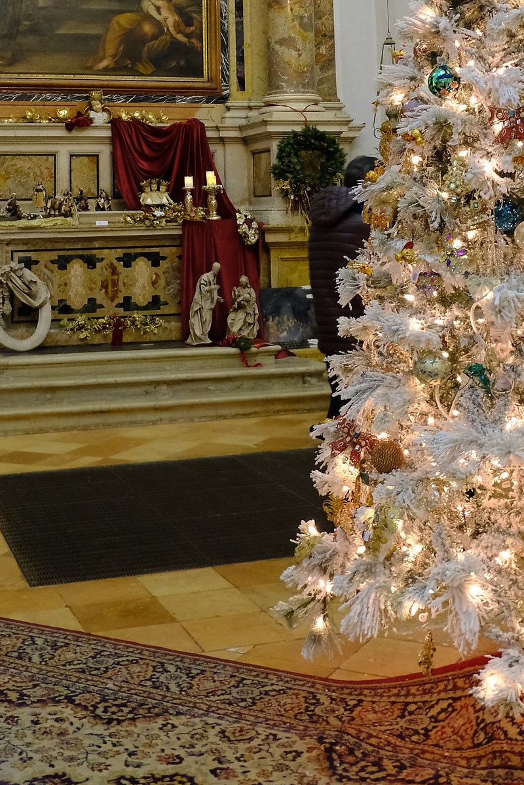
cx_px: 221
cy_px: 10
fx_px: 1179
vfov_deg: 33.8
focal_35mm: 54
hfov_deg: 25.0
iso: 2000
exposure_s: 1/26
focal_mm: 18
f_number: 3.5
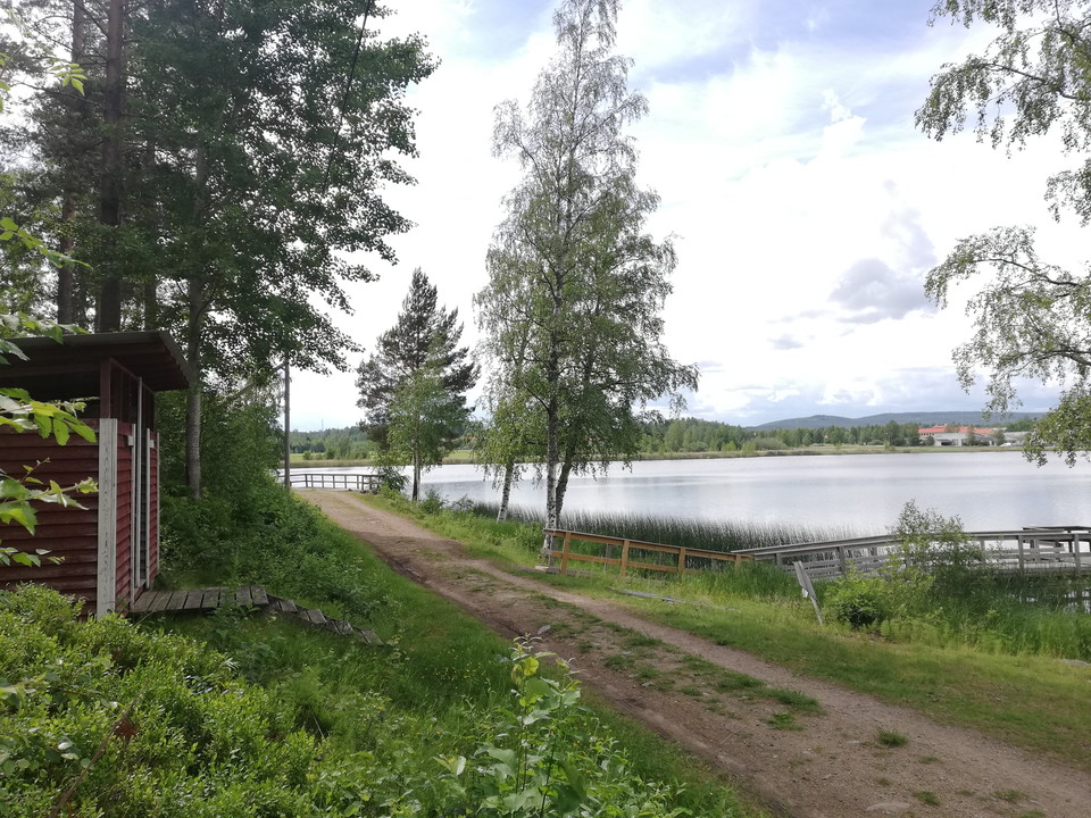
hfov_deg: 67.3
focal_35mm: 26
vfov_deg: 53.1
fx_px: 819
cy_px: 409
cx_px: 546
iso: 50
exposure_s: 1/705
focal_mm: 3.81
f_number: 2.2
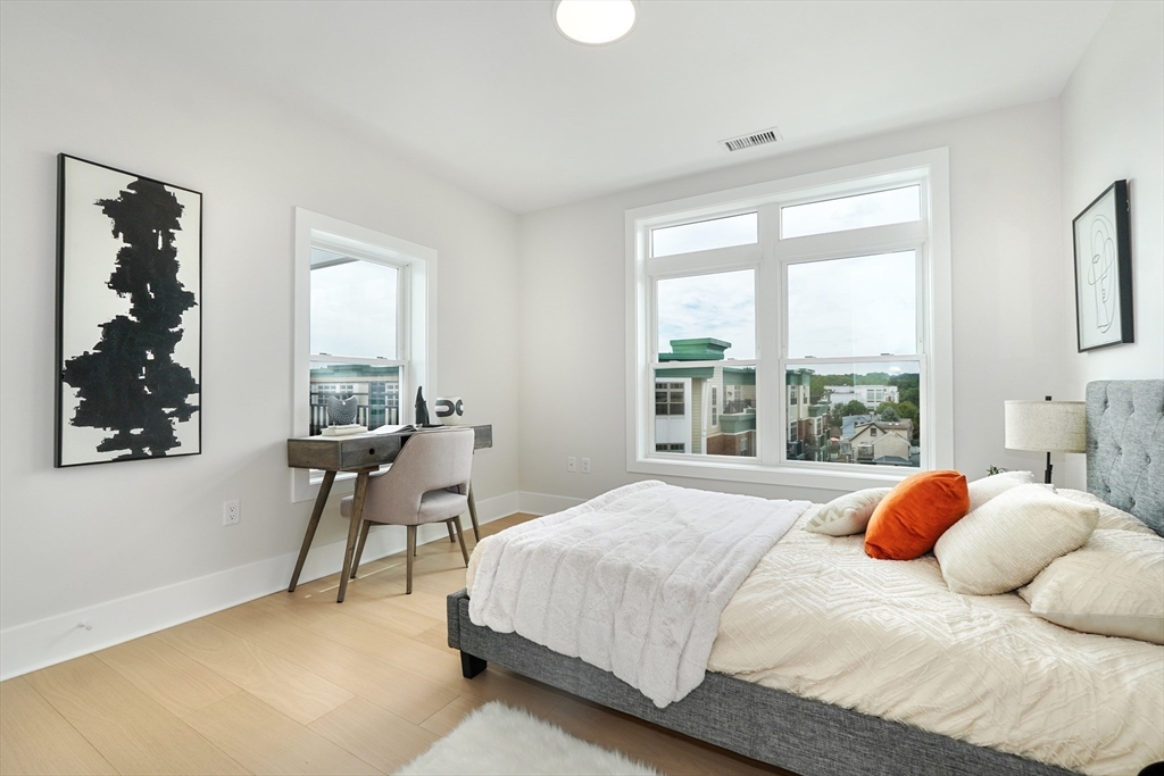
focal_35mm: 15
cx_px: 582
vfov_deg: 77.3
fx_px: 485
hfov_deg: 100.4
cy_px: 388
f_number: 9
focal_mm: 10
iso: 160
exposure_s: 1/30
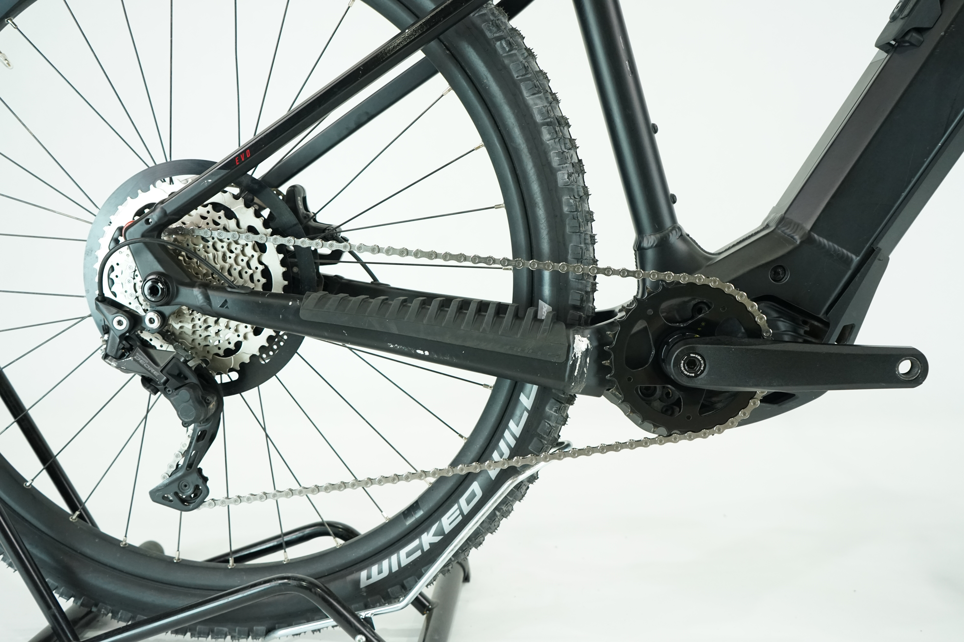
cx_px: 482
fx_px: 776
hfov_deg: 63.7
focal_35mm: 29
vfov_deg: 45.0
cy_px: 321
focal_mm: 29
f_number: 5
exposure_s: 1/200
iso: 2000
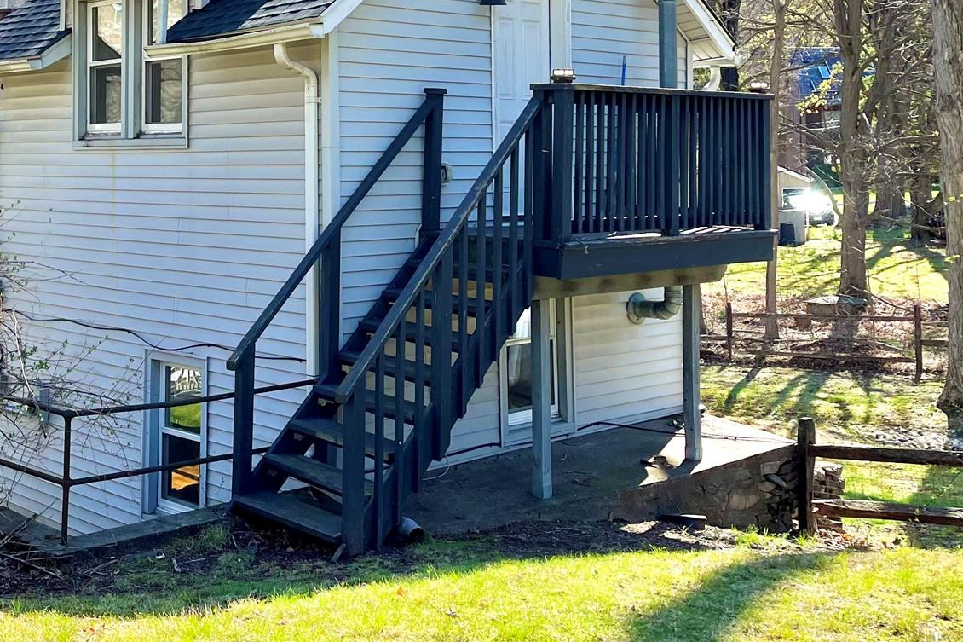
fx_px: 1310
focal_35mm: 49
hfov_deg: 39.8
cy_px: 100
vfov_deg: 26.8
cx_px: 306
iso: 50
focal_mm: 5.1
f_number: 1.6
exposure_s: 1/1695
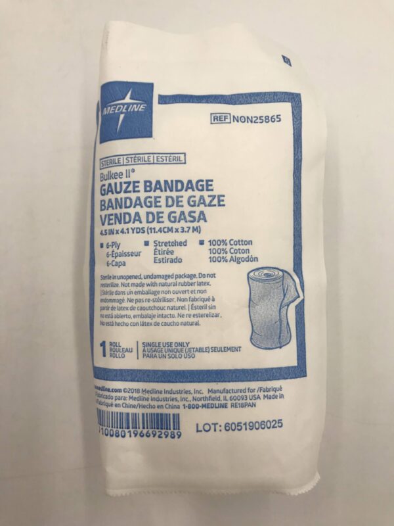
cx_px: 197
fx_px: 425
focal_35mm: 28
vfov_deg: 63.4
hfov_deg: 49.7
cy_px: 263
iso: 32
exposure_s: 1/60
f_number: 1.8
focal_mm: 3.99
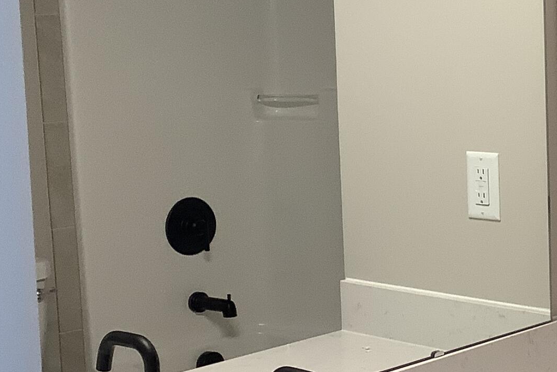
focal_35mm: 91
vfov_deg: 15.0
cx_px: 471
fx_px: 1408
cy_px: 182
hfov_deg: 22.0
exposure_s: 1/60
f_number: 2.4
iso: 64
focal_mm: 3.3
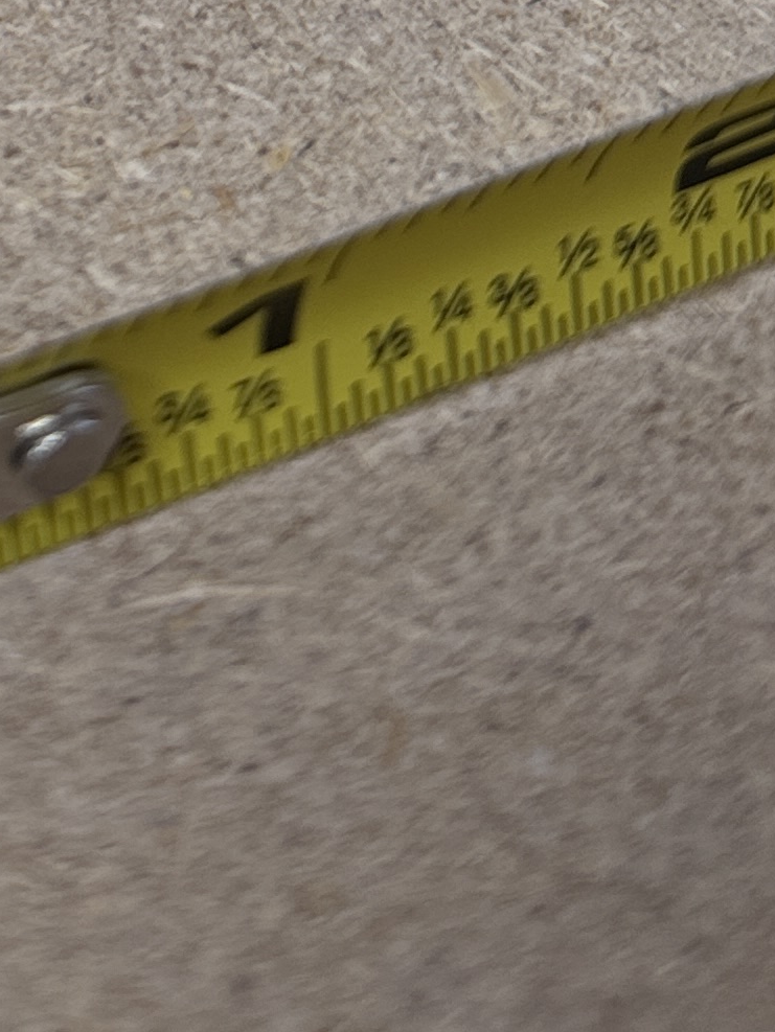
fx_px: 2924
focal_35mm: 98
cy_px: -774
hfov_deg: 14.3
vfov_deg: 16.9
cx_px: -299
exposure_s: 1/120
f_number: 1.78
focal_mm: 6.76
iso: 80
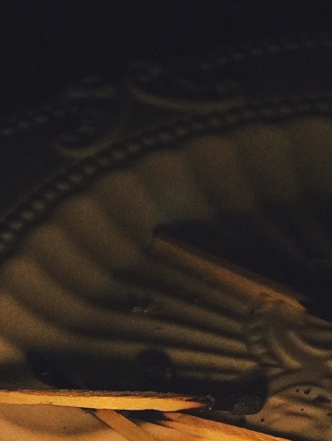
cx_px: 194
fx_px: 1827
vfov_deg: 13.7
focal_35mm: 143
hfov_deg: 10.4
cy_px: 334
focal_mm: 6.6
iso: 100
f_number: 2.8
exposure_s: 1/50
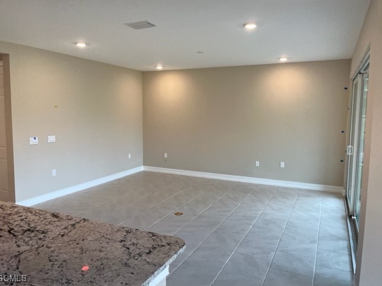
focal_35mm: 27
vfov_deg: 51.3
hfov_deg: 65.3
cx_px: 188
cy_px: 138
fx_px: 298
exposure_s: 1/136
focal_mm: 5.1
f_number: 1.6
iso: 64
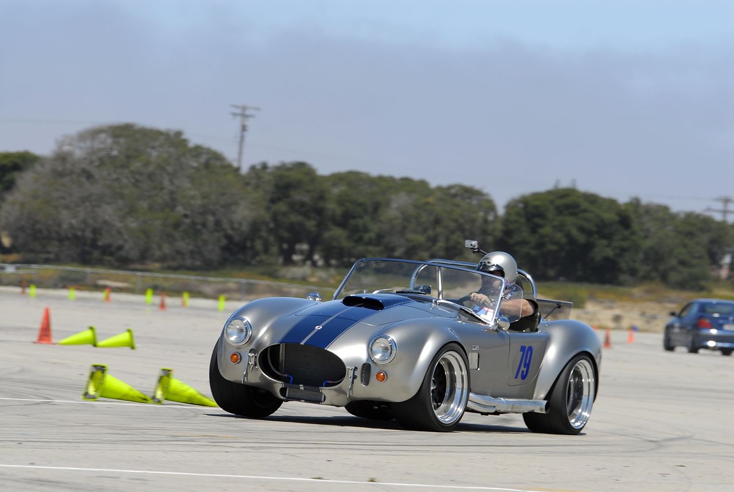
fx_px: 5818
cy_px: 246
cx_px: 367
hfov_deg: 7.2
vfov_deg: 4.8
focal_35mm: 285
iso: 200
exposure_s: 1/200
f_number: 8
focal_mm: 190
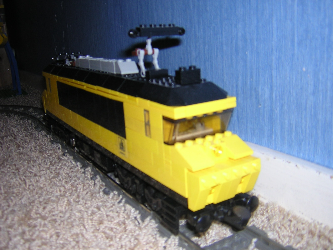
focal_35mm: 36
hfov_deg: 51.4
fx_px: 346
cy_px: 125
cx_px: 166
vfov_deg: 39.7
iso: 100
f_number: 2.6
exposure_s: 1/60.1
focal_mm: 4.7
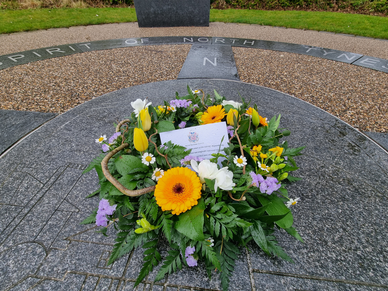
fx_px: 146
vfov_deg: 89.9
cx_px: 194
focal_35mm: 13
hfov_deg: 106.2
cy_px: 146
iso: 50
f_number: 2.2
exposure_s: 1/239
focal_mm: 2.2
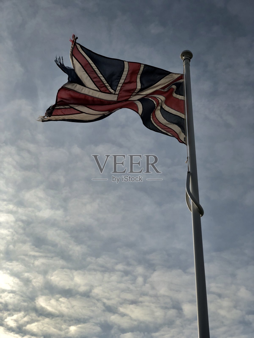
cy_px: 169
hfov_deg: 28.0
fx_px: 509
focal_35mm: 52
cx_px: 127
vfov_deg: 36.8
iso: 16
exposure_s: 1/2404
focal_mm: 6
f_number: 2.4
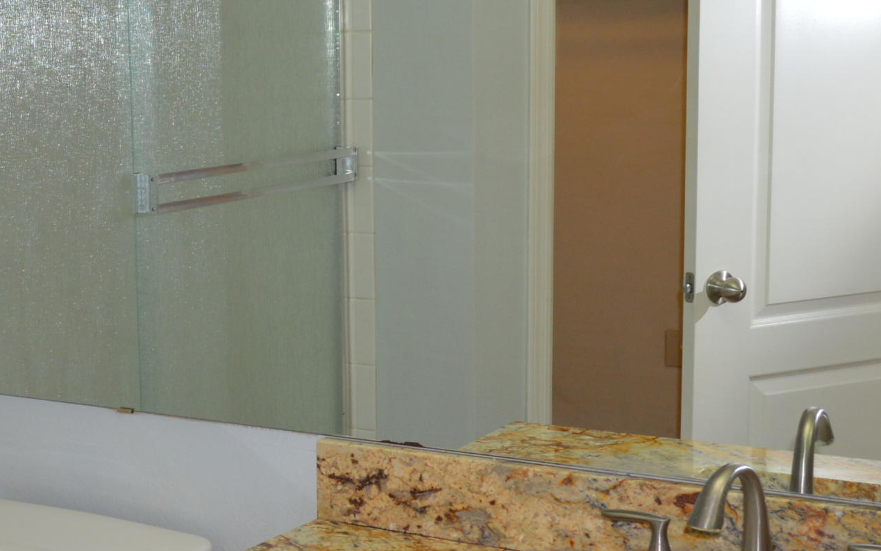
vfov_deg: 20.0
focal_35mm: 65
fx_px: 1561
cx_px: 194
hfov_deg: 30.8
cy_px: 302
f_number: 4
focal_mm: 18
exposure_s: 1/60
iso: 400
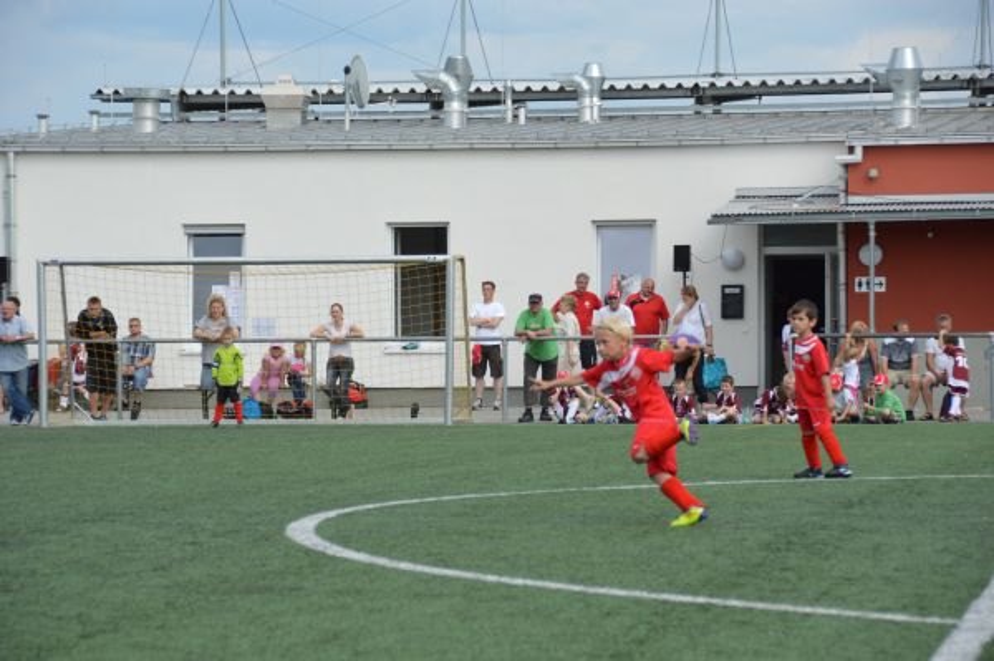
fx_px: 3931
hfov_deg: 14.4
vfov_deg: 9.6
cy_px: 330
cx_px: 497
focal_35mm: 142
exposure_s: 1/1600
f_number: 5.6
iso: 400
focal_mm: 95
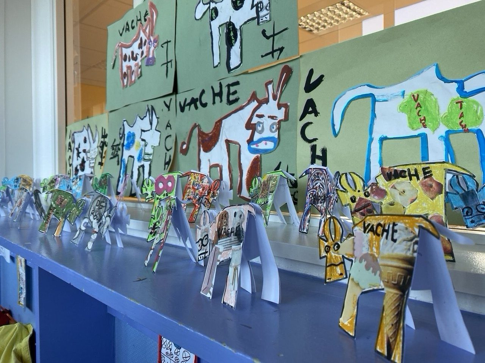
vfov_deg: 53.0
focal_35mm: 26
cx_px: 242
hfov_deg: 67.3
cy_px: 182
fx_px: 364
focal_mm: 4.25
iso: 80
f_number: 1.8
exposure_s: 1/121
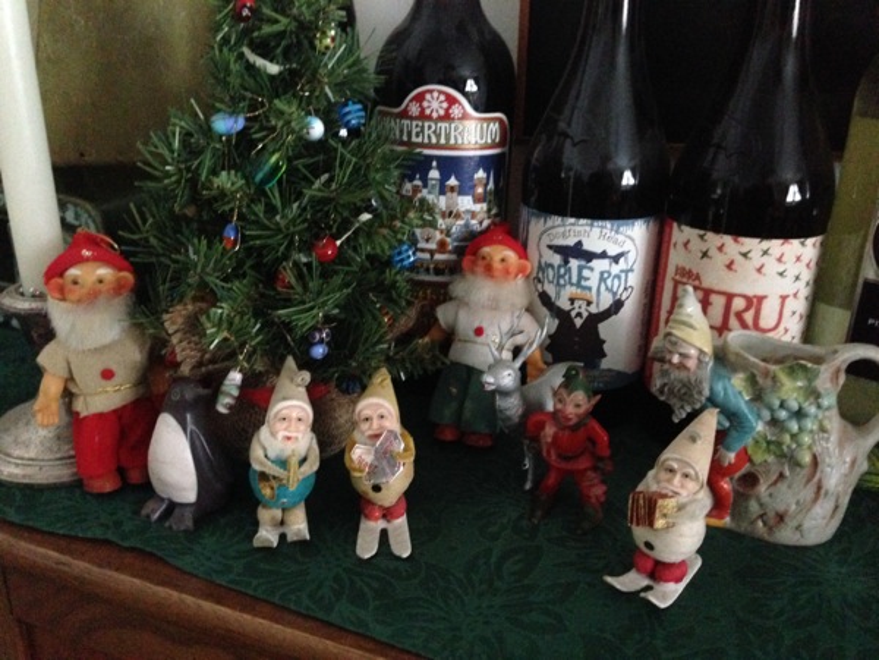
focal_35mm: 33
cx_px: 440
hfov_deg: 55.4
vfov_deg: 42.9
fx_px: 838
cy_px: 330
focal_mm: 4.12
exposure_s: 1/15
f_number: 2.4
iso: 800
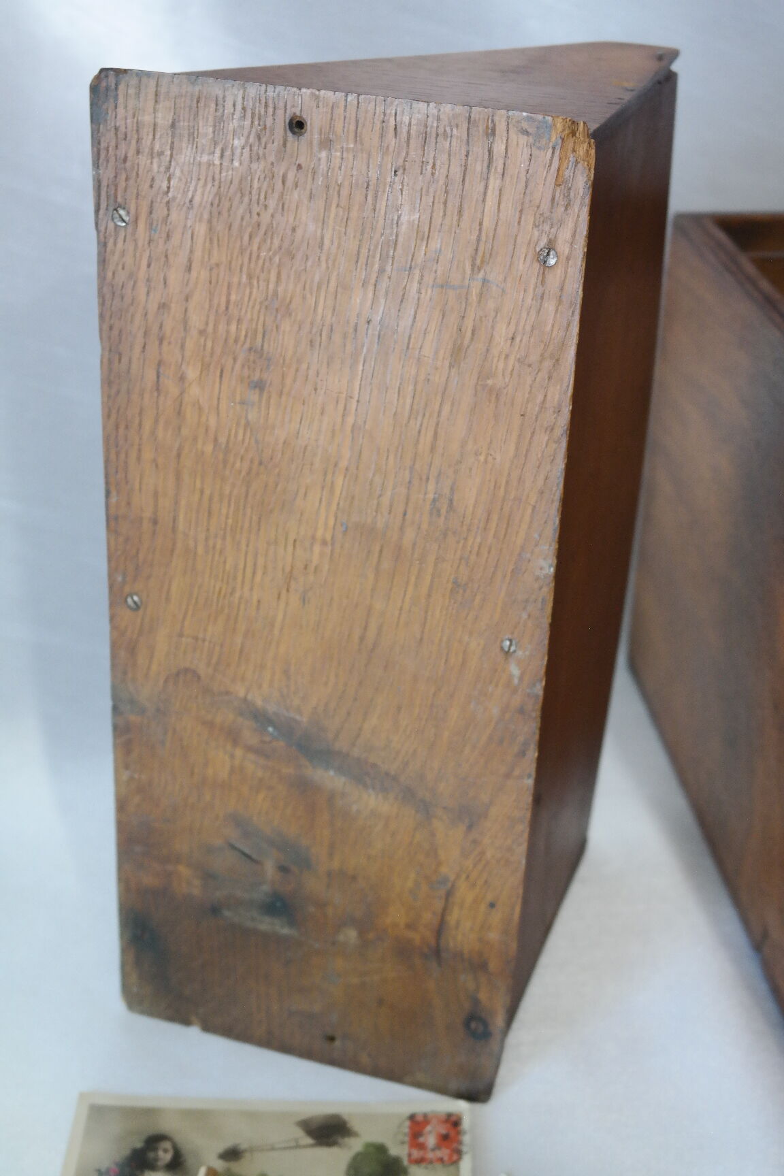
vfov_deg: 37.5
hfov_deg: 25.5
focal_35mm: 53
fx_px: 1731
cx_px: 392
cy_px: 588
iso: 1600
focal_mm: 35
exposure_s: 1/30
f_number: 5.6
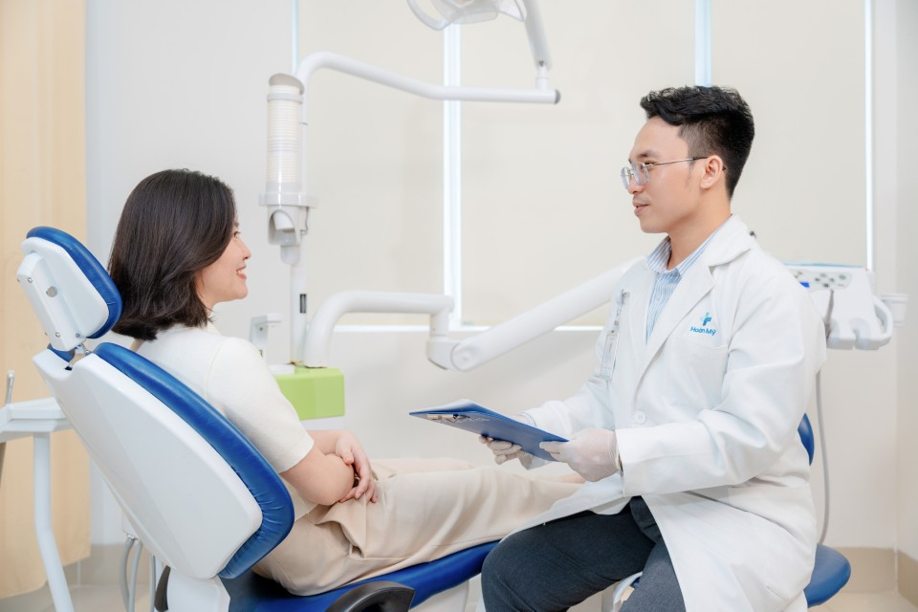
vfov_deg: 37.9
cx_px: 459
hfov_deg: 54.4
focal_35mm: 35
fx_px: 892
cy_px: 306
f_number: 3.2
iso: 500
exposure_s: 1/200
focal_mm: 35
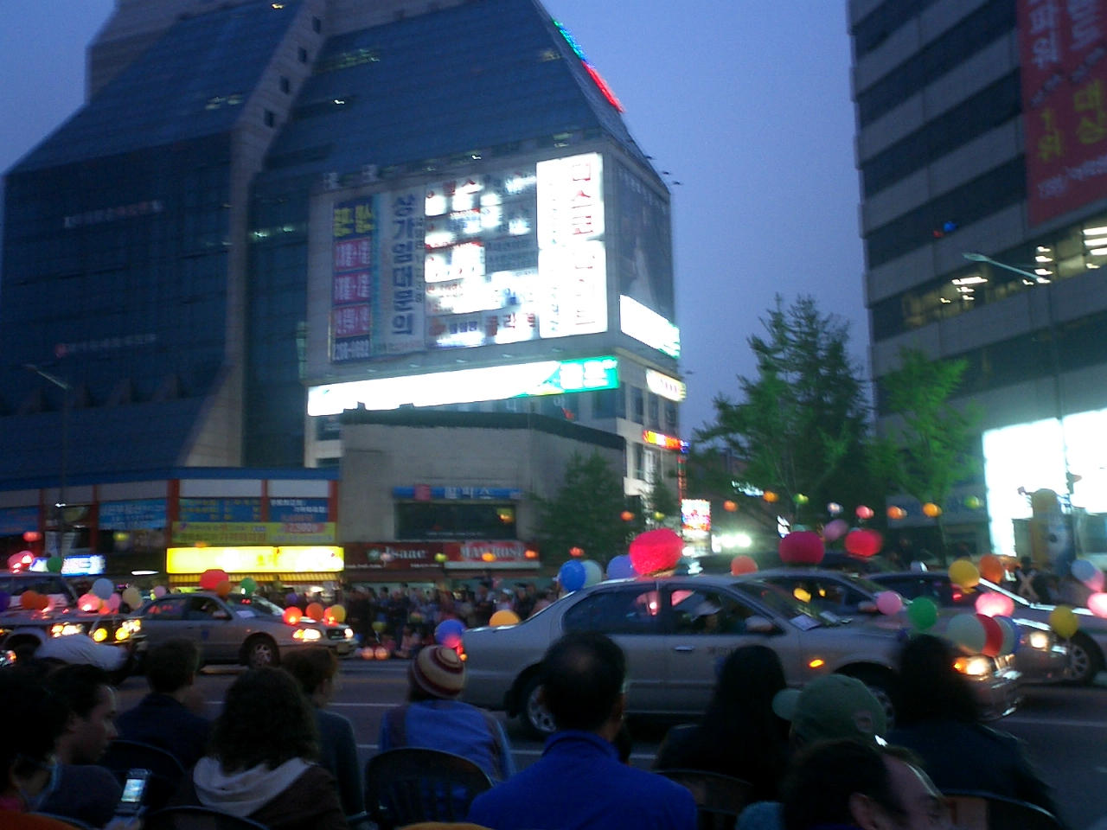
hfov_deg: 50.1
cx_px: 554
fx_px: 1183
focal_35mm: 37
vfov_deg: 38.7
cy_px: 415
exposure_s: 1/5
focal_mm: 5.6
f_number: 3.5
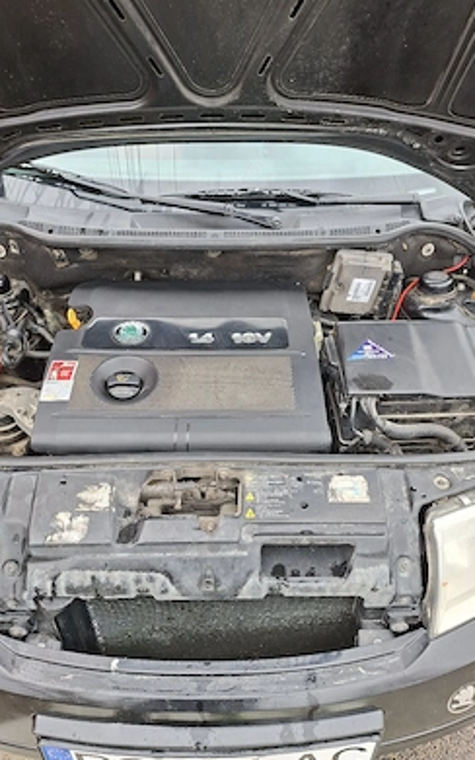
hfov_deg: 49.3
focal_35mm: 25
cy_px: 384
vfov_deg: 72.5
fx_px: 517
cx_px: 239
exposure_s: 1/250
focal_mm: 5.54
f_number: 1.8
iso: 50
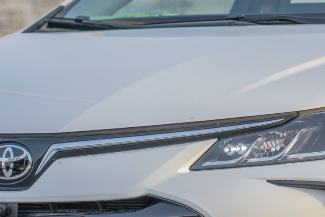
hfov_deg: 7.9
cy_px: 142
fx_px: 2329
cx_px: 313
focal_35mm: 258
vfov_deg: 5.3
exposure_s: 1/500
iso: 125
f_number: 2.8
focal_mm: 75
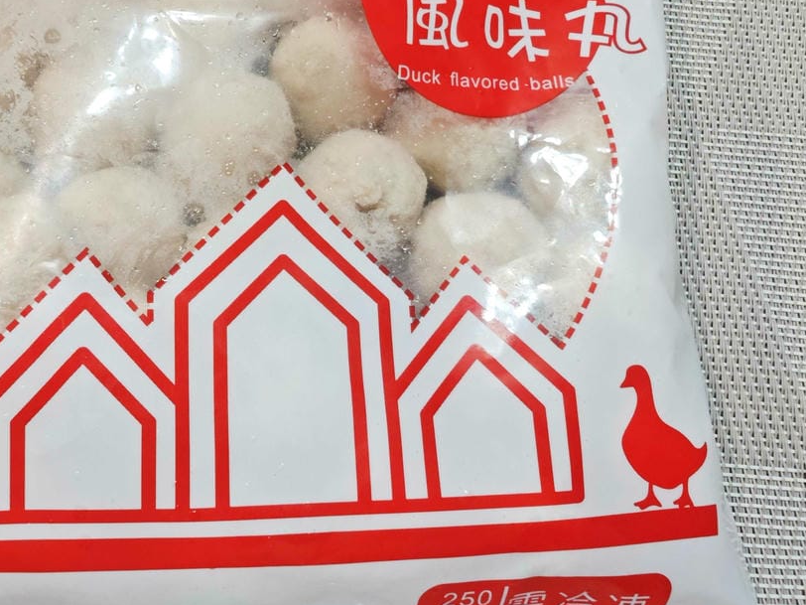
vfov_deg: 41.7
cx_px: 276
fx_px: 792
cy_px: 260
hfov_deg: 53.0
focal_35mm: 34
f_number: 1.8
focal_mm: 2.03
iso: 125
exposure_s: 1/60
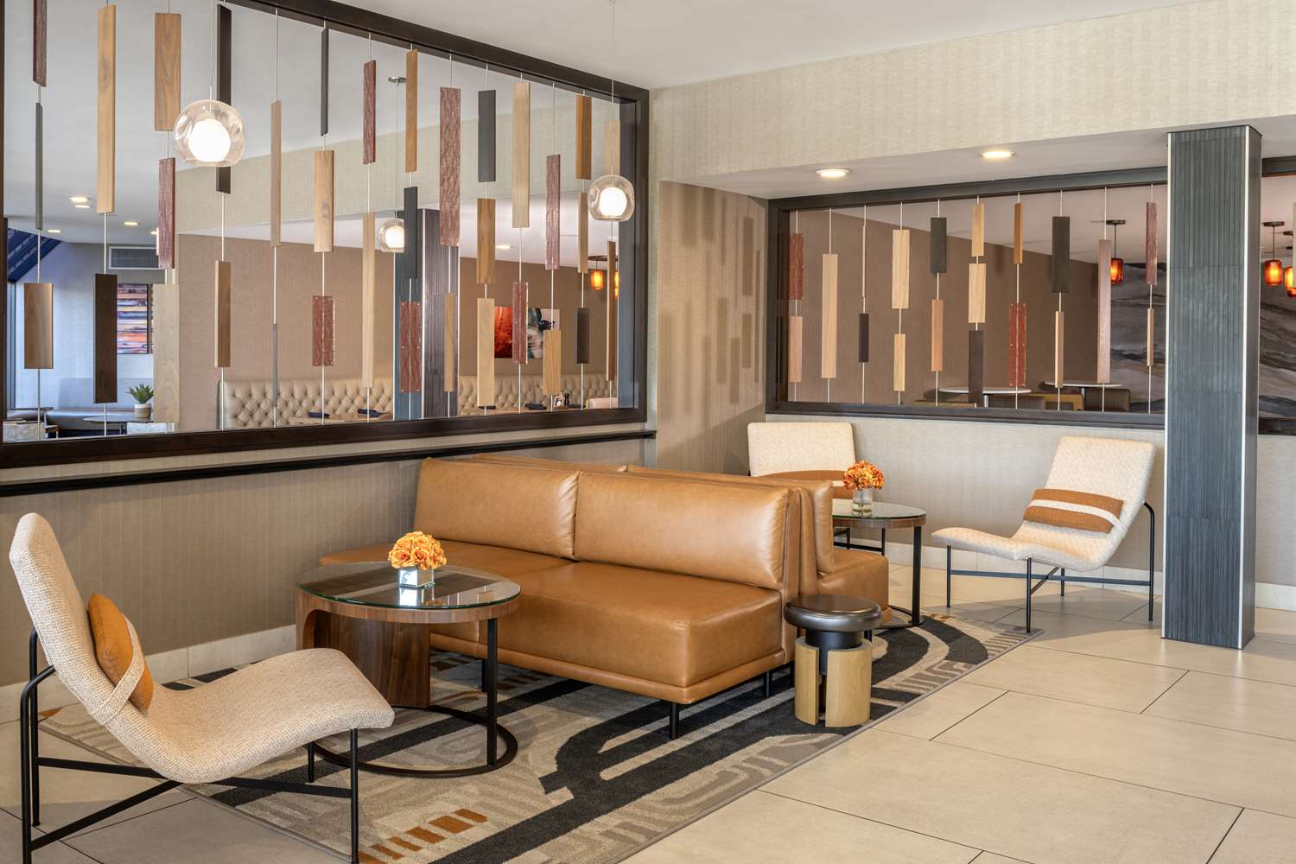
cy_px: 432
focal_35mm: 32
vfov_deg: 41.1
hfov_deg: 58.7
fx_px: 1152
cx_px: 648
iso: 125
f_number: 13
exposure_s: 1
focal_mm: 32
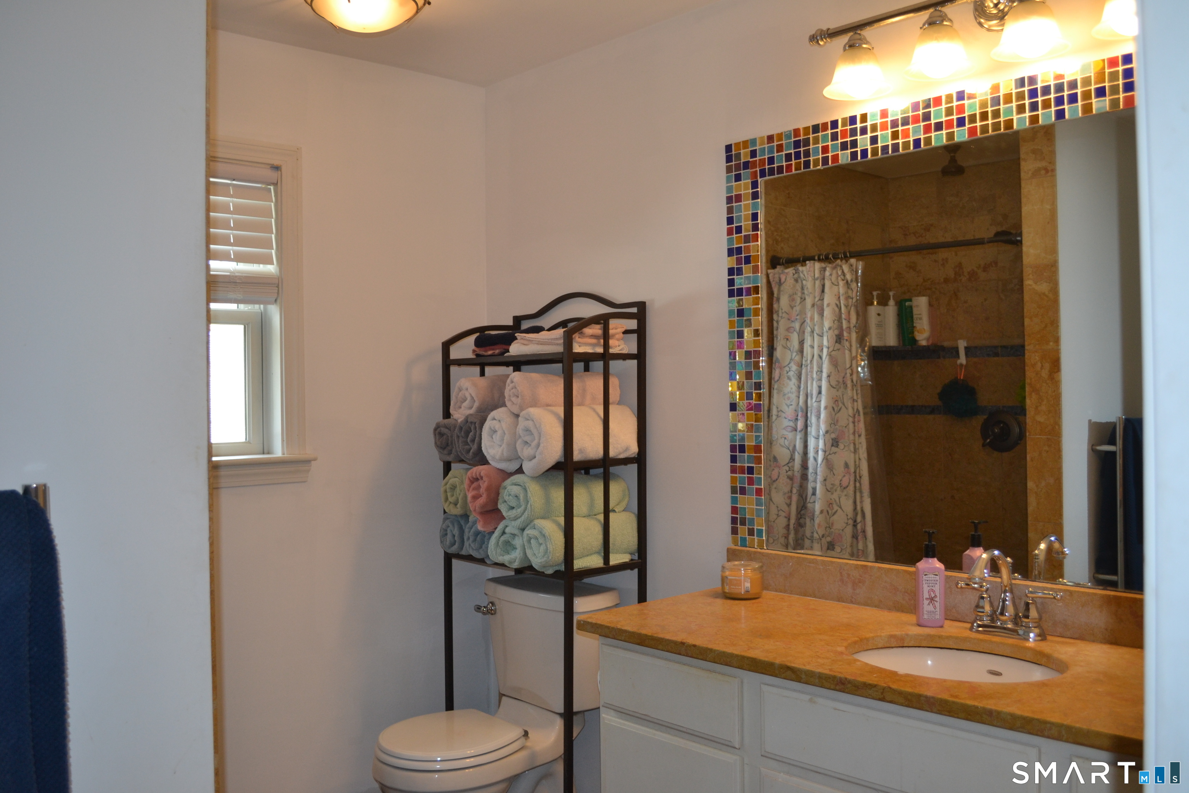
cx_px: 594
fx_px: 991
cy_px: 396
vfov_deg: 43.6
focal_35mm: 30
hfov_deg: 61.9
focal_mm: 20
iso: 400
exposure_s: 1/100
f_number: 4
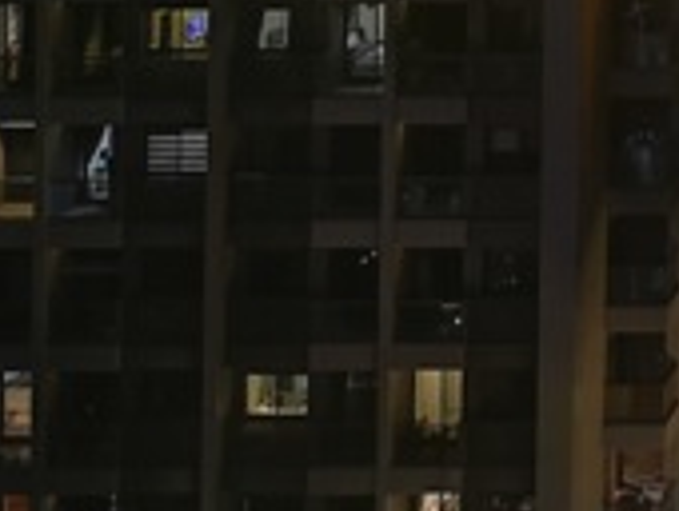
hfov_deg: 13.8
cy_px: -483
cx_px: 1234
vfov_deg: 10.8
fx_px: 2495
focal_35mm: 127
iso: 100
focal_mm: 3.95
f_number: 1.8
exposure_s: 14
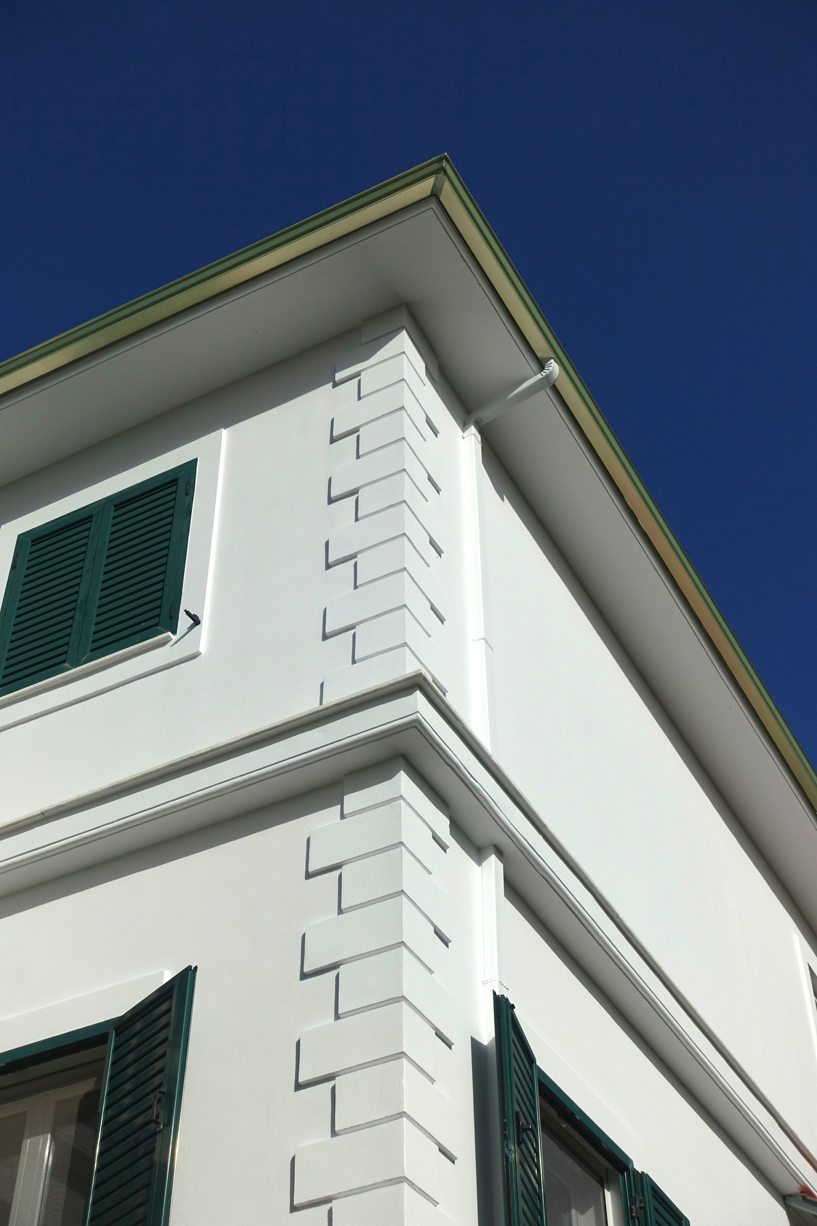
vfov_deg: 41.1
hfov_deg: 28.1
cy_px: 613
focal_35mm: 48
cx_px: 408
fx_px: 1634
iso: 125
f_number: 4
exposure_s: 1/800
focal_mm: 17.49
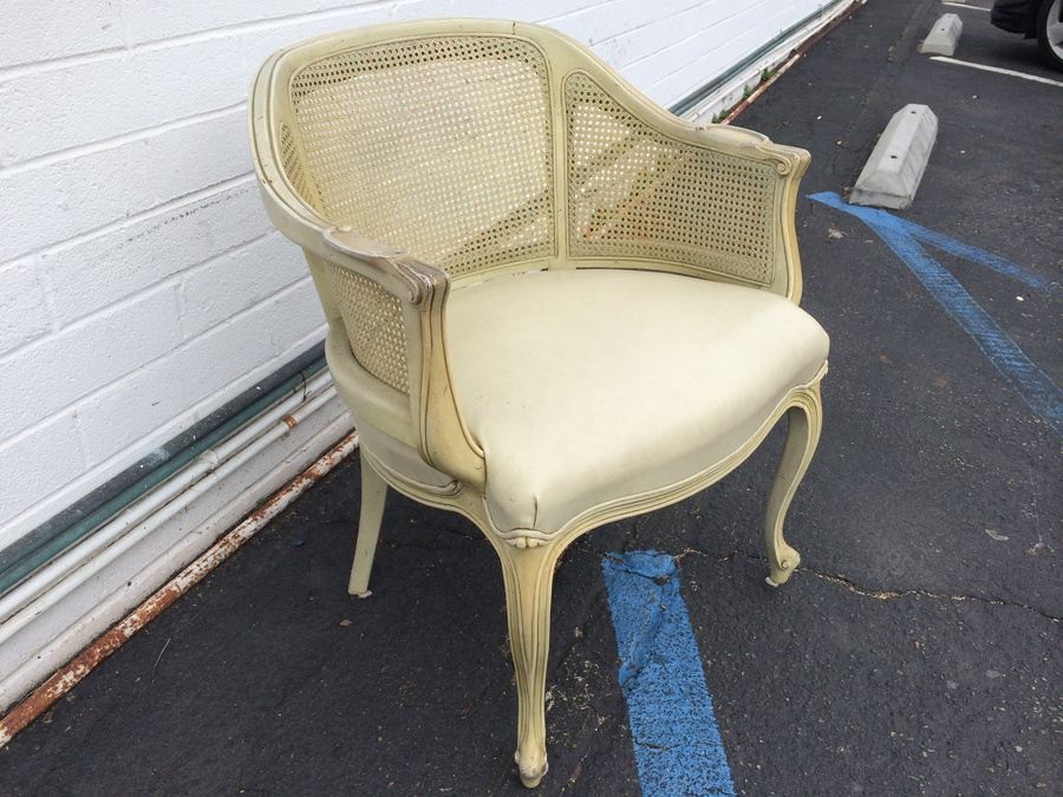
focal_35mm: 30
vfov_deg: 46.8
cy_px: 398
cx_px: 532
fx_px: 921
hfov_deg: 60.0
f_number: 2.2
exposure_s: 1/1282
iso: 32
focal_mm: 4.12
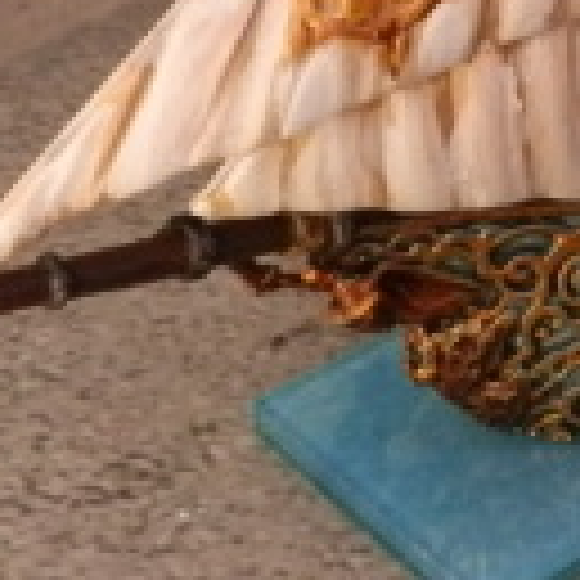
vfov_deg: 15.8
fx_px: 1953
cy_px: -243
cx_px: 859
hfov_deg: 15.6
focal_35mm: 103
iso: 400
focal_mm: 5
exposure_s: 1/200
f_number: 3.1
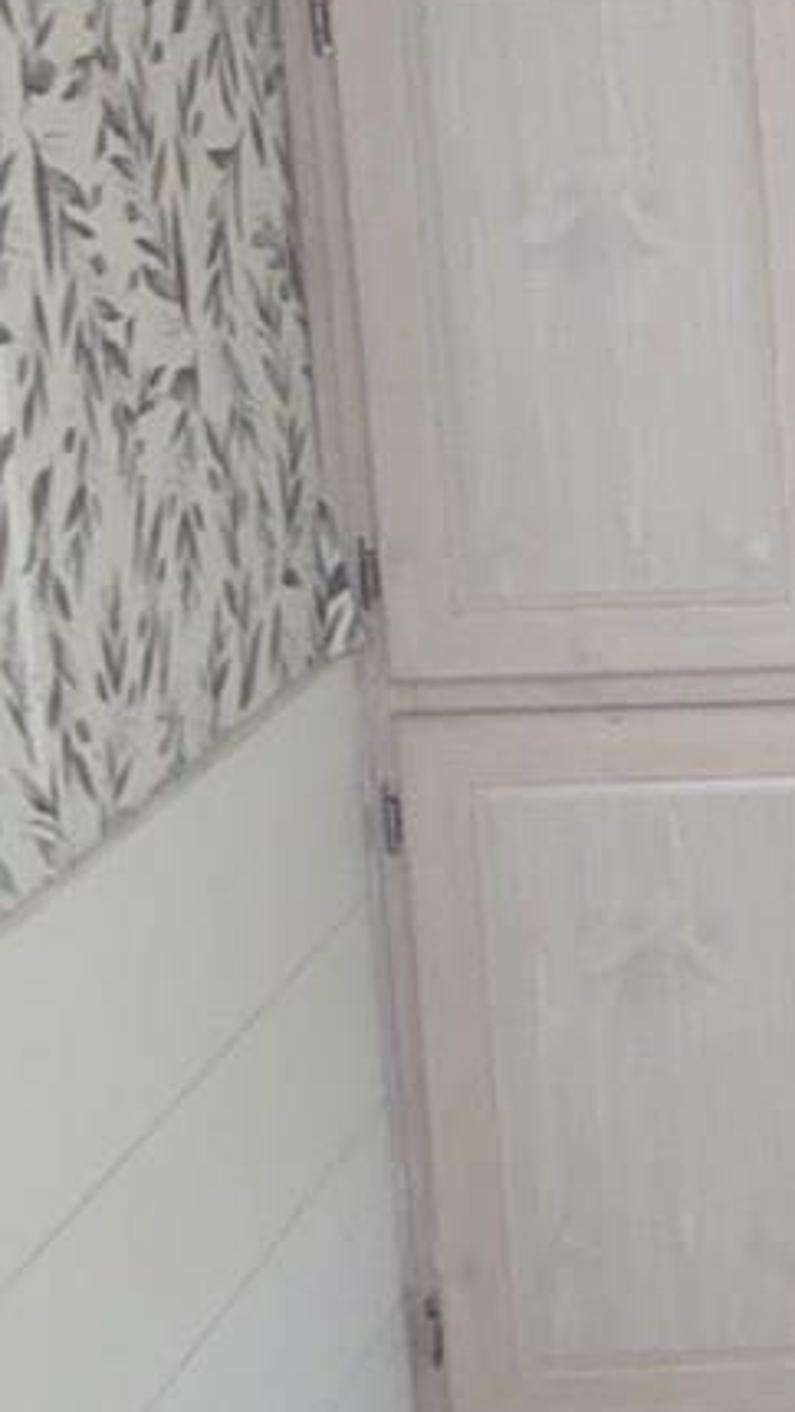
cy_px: 532
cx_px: 1521
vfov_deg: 20.3
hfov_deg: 10.7
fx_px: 3933
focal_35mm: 105
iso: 356
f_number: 1.7
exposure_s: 1/60
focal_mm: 4.75
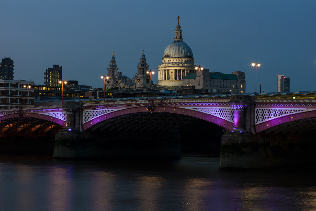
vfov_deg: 15.2
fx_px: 790
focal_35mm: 90
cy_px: 106
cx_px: 158
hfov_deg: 22.6
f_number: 20
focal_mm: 60
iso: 50
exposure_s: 8
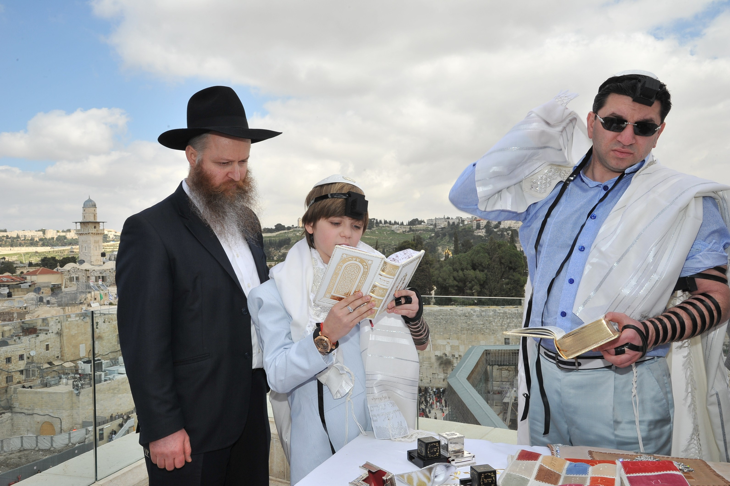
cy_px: 243
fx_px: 608
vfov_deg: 43.6
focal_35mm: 30
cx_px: 365
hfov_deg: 61.9
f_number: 16
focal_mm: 30
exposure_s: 1/250
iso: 500
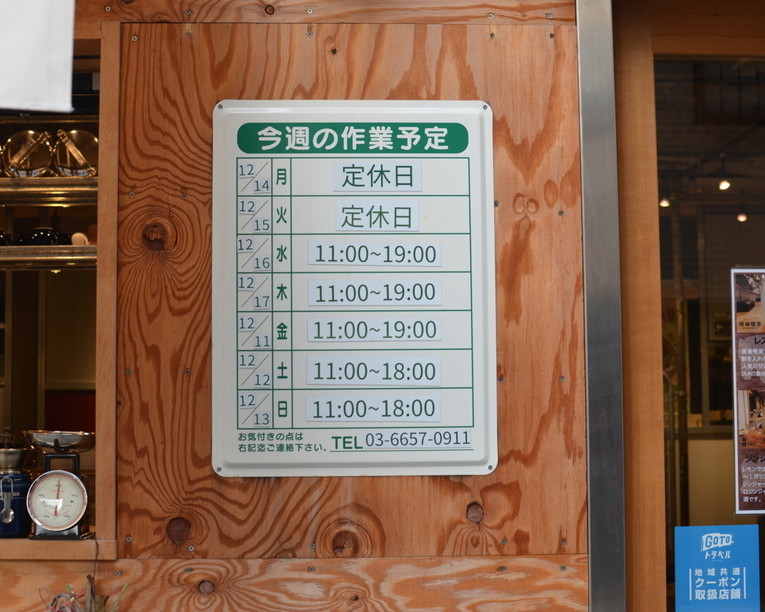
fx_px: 1349
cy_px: 306
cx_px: 357
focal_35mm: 60
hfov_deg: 31.7
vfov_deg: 25.6
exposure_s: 1/100
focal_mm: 35
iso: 400
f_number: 5
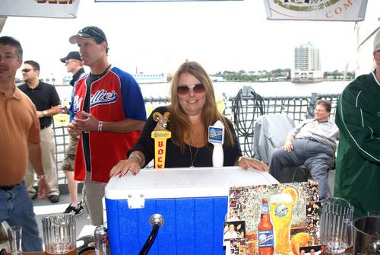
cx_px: 190
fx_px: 381
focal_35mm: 36
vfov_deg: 37.0
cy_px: 128
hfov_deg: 53.1
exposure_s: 1/80
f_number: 5.6
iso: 100
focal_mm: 24
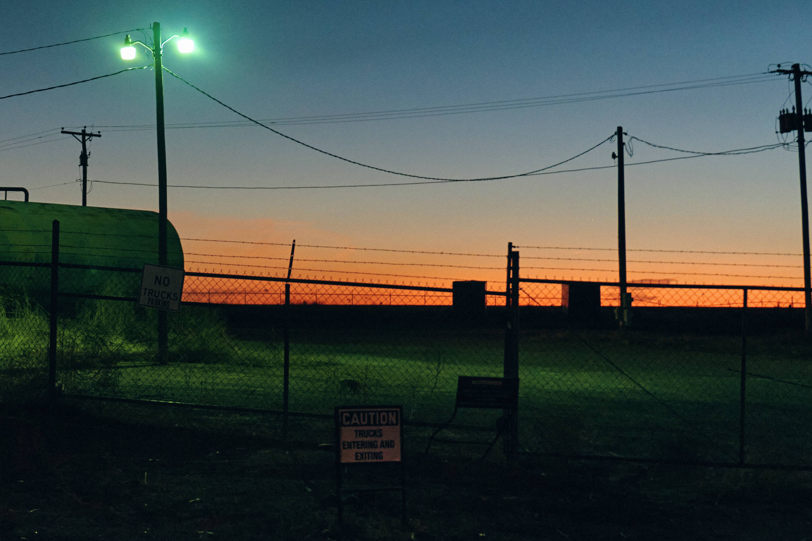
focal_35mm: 77
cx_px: 154
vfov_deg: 17.6
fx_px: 1737
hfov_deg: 25.8
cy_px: 159
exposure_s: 1/15
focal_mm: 28
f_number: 2.8
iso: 1000
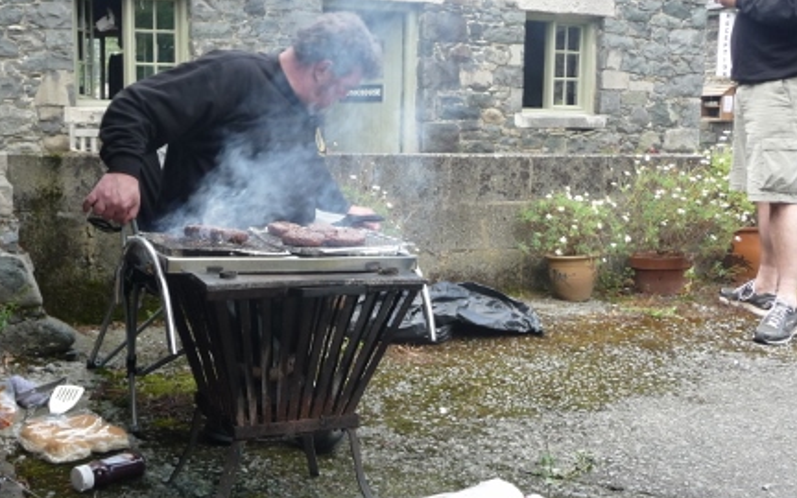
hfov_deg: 45.0
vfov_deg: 29.2
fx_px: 956
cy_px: 279
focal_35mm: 44
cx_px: 315
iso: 100
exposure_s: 1/60
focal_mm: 4.7
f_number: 3.3
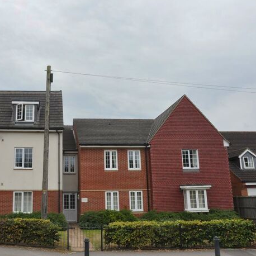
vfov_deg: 47.2
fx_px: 293
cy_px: 127
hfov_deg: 46.1
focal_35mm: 35
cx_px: 75
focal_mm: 18
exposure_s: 1/200
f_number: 10
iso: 200
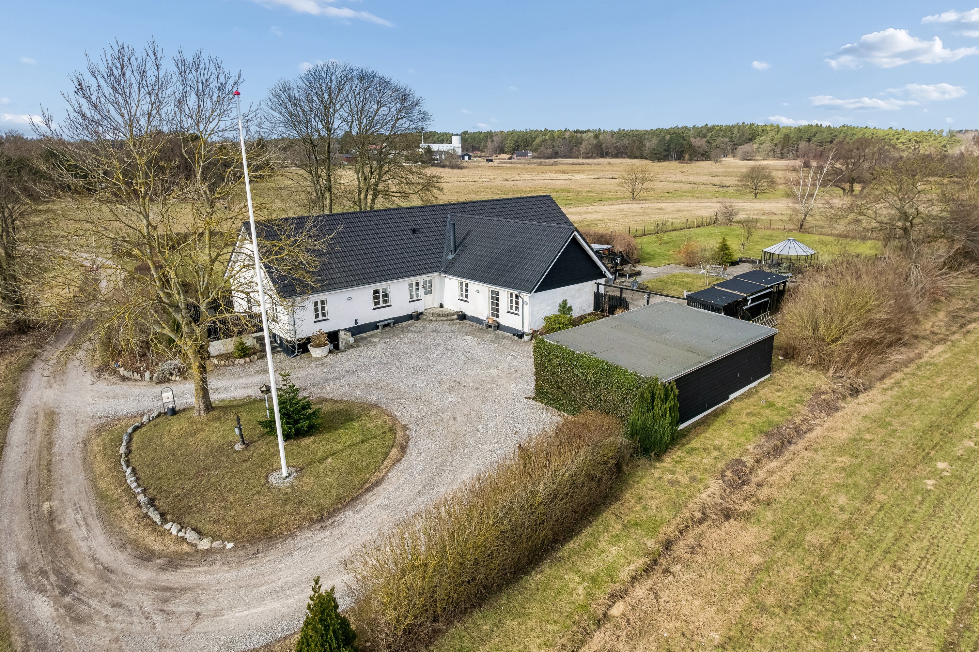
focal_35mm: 22
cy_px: 326
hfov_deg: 78.6
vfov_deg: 57.2
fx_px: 598
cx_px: 490
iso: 150
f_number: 2.8
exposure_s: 1/1600
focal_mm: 8.4
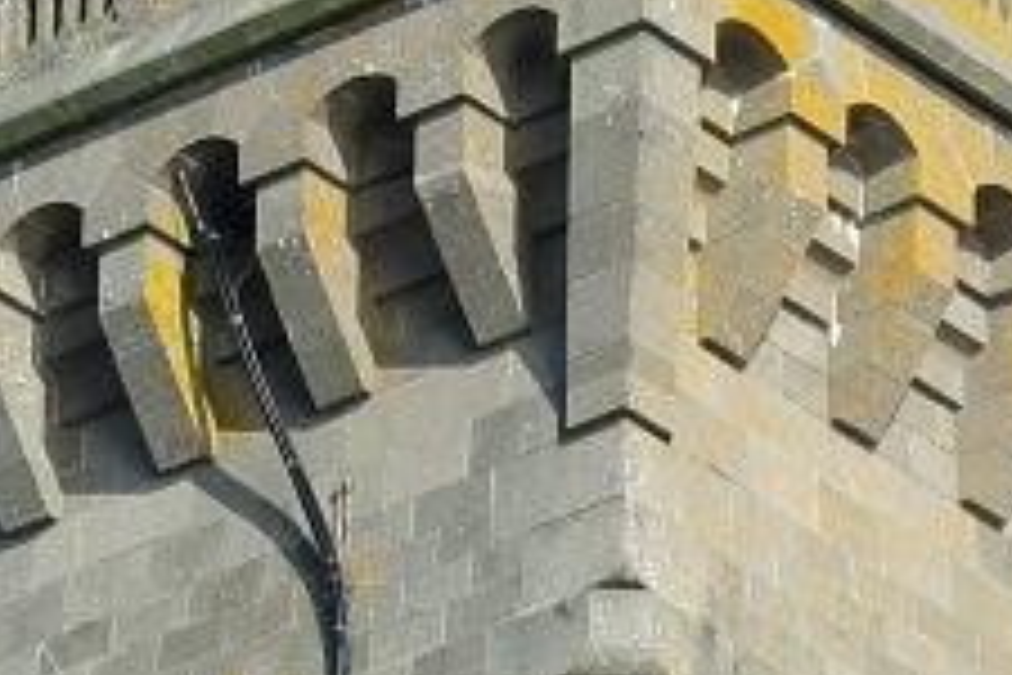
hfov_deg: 3.9
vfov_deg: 2.6
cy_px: -394
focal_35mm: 527
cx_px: 639
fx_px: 14813
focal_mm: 55.1
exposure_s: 1/800
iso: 100
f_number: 5
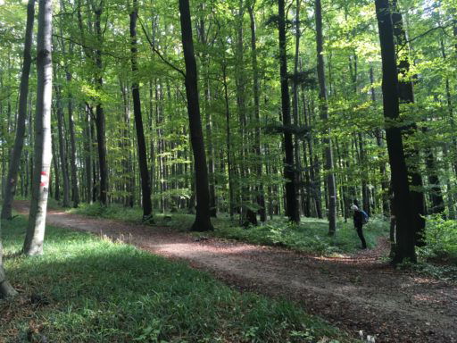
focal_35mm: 29
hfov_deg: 61.7
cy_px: 172
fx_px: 383
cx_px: 228
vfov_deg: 48.2
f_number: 2.2
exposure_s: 1/33
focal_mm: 4.15
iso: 32
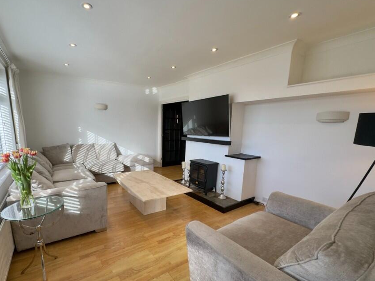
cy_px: 157
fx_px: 184
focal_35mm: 17
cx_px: 162
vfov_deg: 74.4
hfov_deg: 90.5
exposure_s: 1/143
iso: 40
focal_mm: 2.22
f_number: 2.2
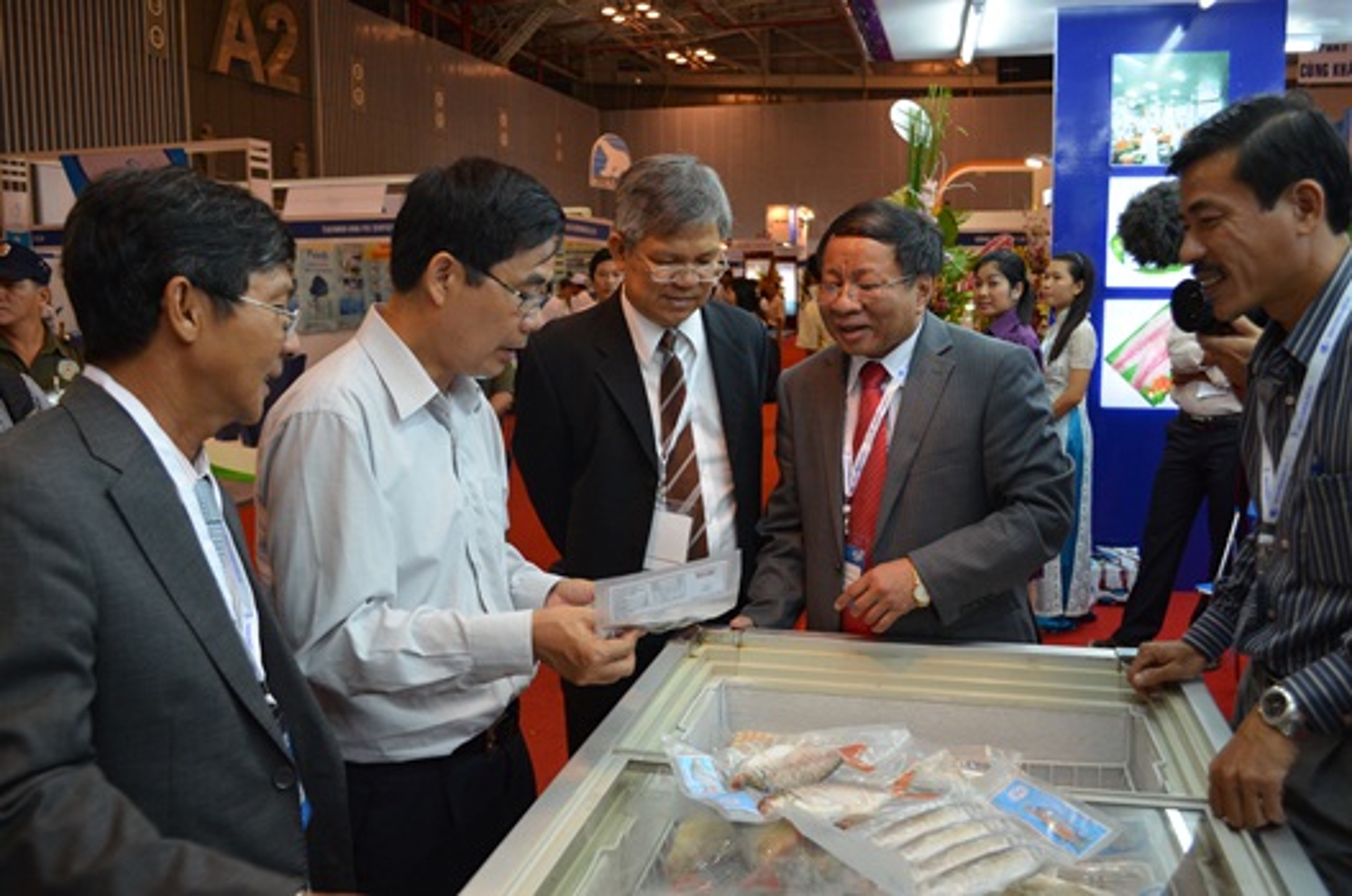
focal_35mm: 33
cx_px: 676
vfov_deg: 39.8
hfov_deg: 57.3
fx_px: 1237
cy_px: 448
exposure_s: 1/60
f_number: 4
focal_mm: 22
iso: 720
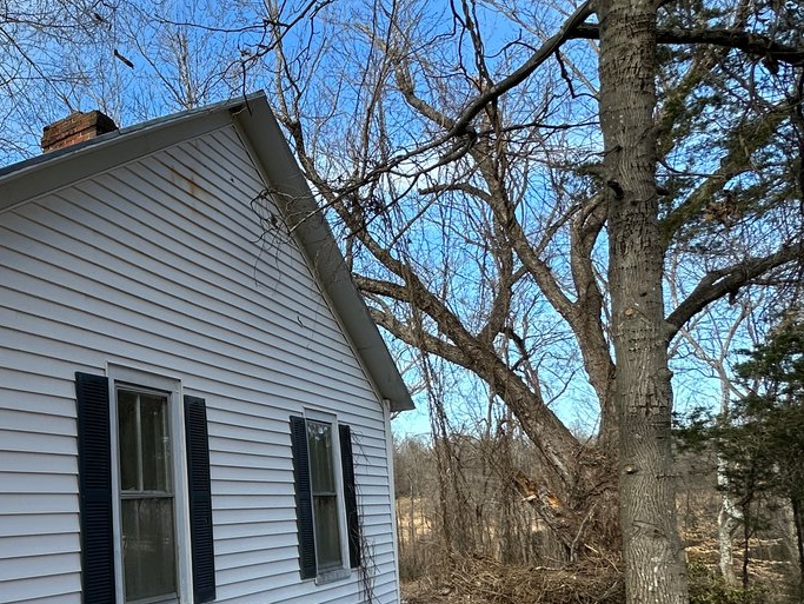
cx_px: -65
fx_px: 720
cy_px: 404
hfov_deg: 45.2
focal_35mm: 31
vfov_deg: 44.8
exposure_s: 1/590
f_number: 2.2
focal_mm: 2.22
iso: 40
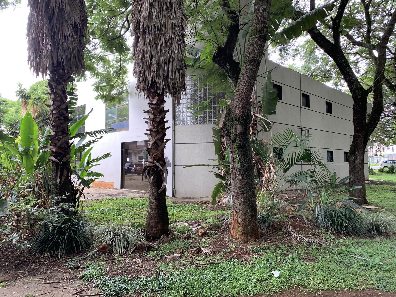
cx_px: 198
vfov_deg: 53.1
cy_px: 148
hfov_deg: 67.3
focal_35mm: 26
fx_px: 297
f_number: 1.8
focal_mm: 4.25
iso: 80
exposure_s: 1/121
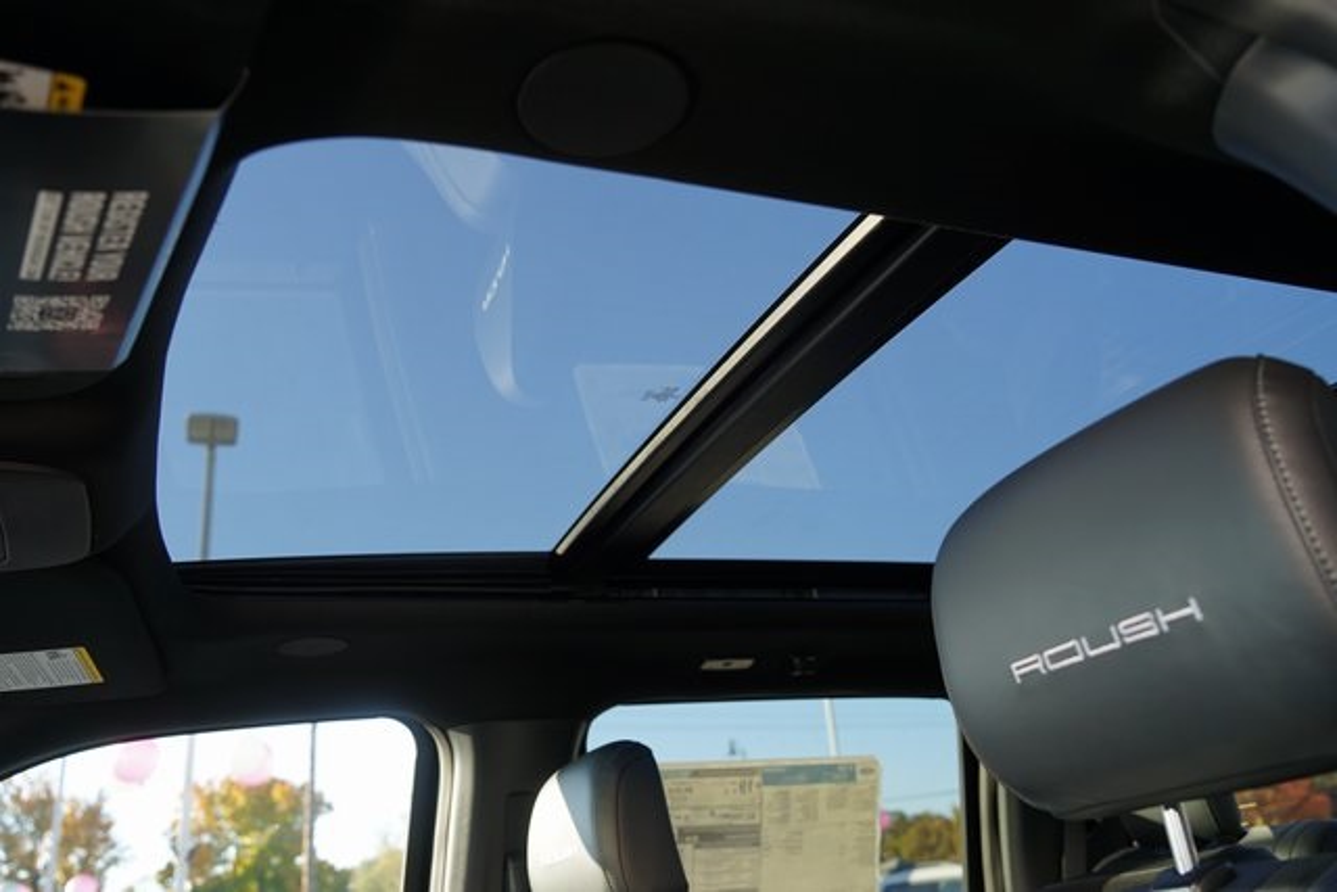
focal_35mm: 31
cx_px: 668
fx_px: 1151
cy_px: 446
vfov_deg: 42.3
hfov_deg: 60.3
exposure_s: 1/80
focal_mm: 31
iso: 100
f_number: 5
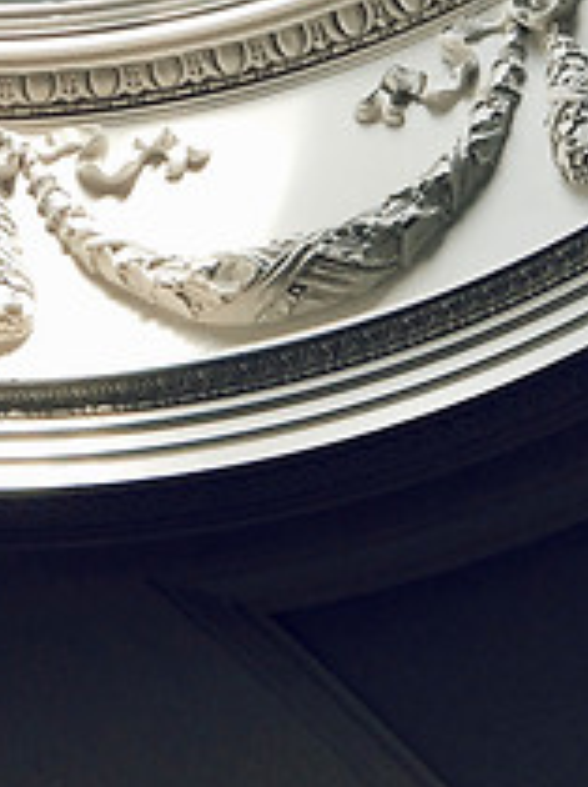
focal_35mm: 232
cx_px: 37
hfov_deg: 6.4
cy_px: -96
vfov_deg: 8.5
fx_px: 5265
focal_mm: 6.6
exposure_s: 1/195
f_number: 2.8
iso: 20
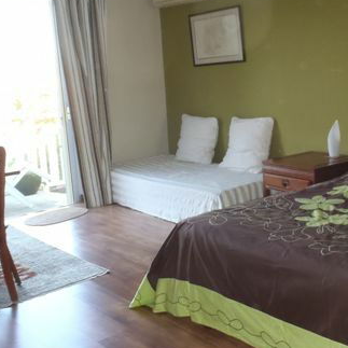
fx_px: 557
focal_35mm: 49
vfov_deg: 34.6
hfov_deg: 34.3
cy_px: 156
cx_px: 236
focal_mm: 5
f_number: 3.9
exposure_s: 1/30
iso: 400
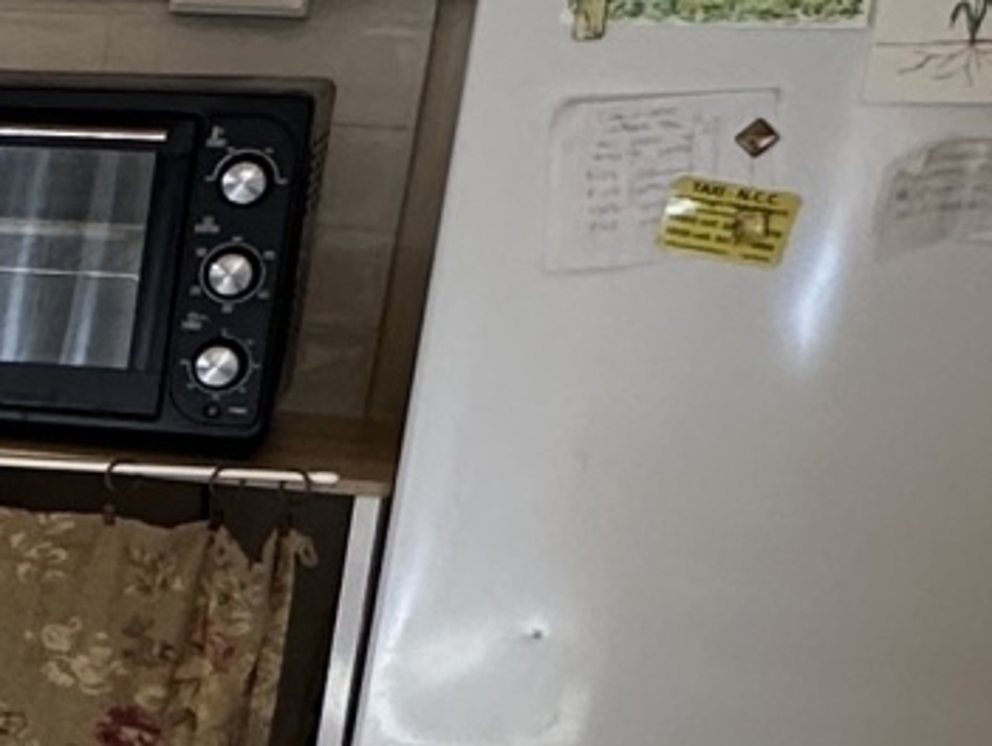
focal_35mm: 102
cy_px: 859
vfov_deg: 14.2
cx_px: -1074
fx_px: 2926
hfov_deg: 15.1
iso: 200
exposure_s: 1/99
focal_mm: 2.22
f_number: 2.2
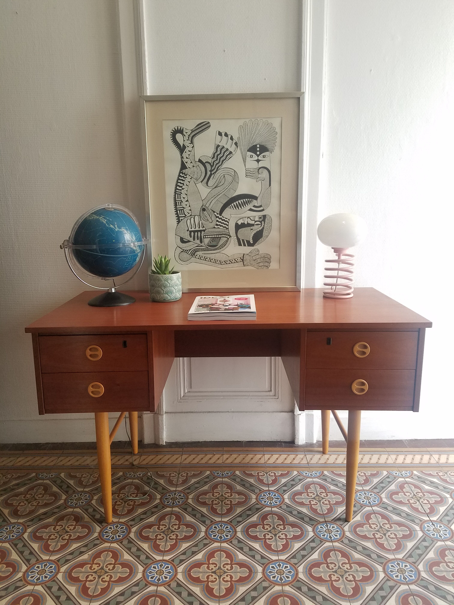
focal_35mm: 26
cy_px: 302
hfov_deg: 53.1
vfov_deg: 67.3
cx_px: 227
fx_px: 455
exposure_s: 1/50
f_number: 1.7
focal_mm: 4.2
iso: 125
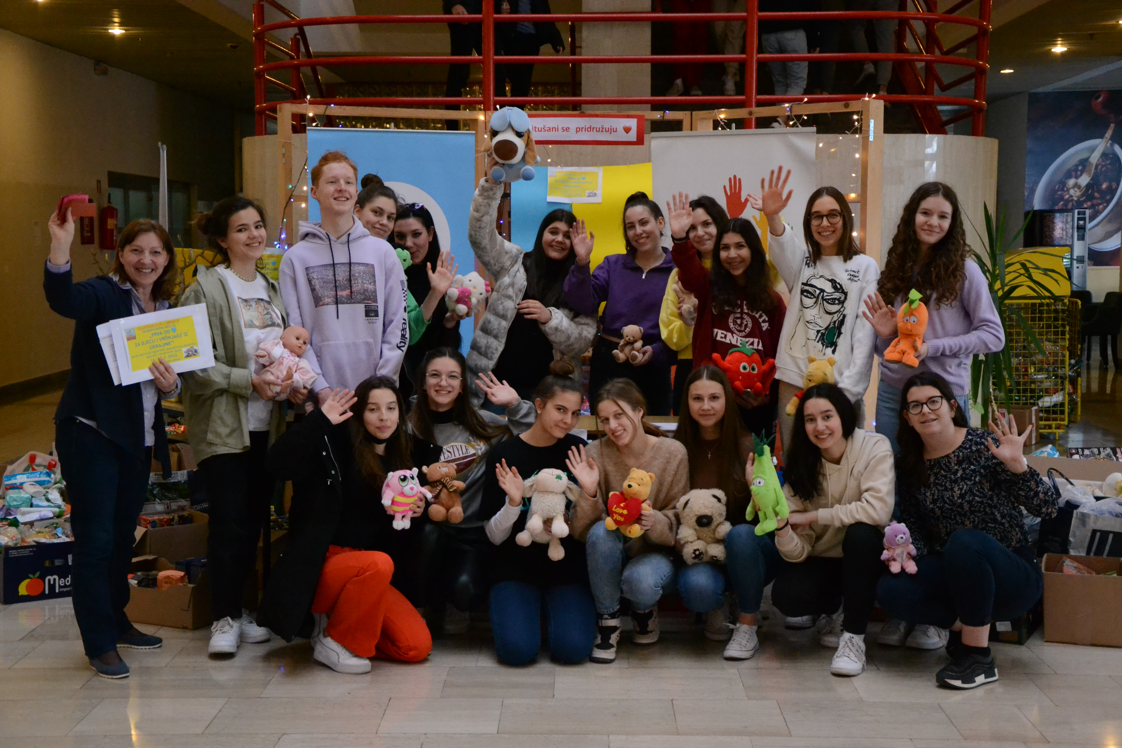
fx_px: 1636
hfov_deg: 37.9
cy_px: 374
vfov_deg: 25.8
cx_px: 561
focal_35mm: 52
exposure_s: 1/125
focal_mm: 35
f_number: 4.5
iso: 3200
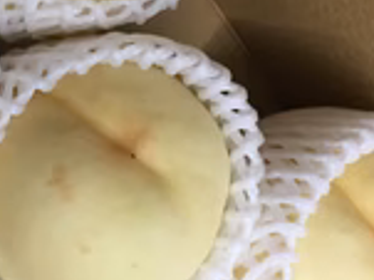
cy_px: 154
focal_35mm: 77
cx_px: 72
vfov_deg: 19.1
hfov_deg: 24.9
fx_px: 831
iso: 50
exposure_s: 1/15
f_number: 2.2
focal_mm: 4.15
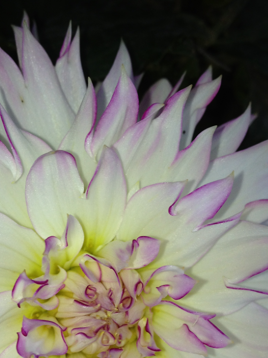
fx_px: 588
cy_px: 255
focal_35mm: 57
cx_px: 117
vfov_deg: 33.3
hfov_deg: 25.6
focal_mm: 4.28
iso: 50
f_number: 2.4
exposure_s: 1/690
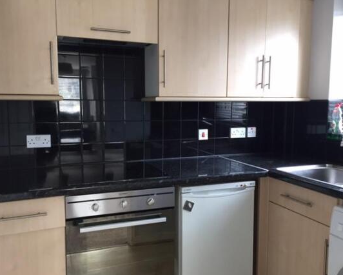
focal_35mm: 31
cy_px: 140
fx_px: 315
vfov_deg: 47.1
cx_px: 164
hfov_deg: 57.1
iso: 100
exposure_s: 1/33
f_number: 2.2
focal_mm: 4.15
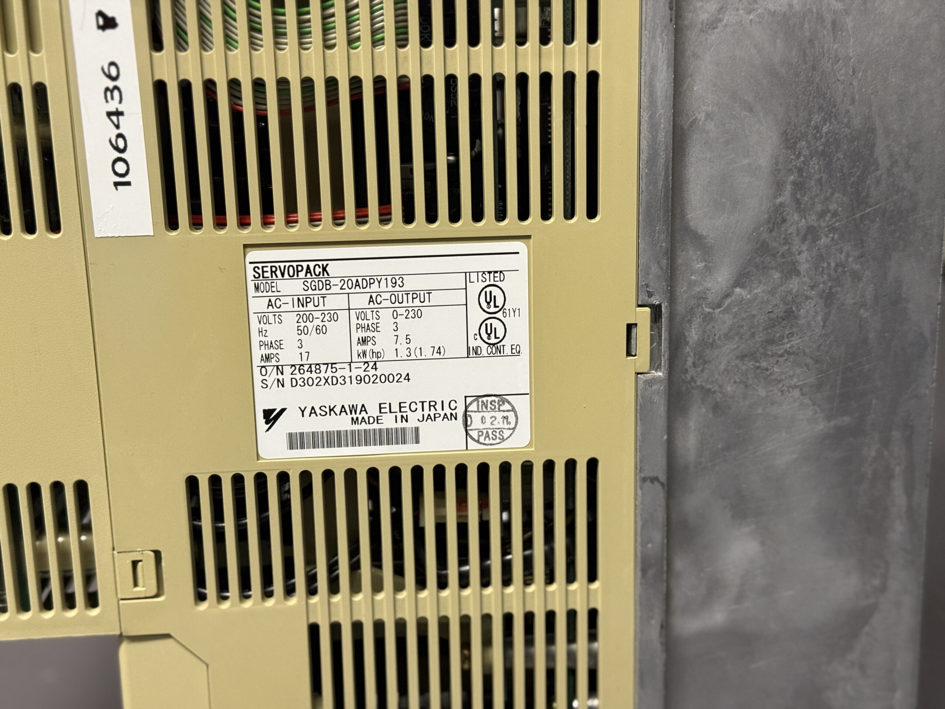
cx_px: 472
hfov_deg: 39.7
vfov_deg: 30.3
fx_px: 1310
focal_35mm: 48
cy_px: 354
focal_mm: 6.76
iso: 250
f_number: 1.78
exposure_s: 1/50
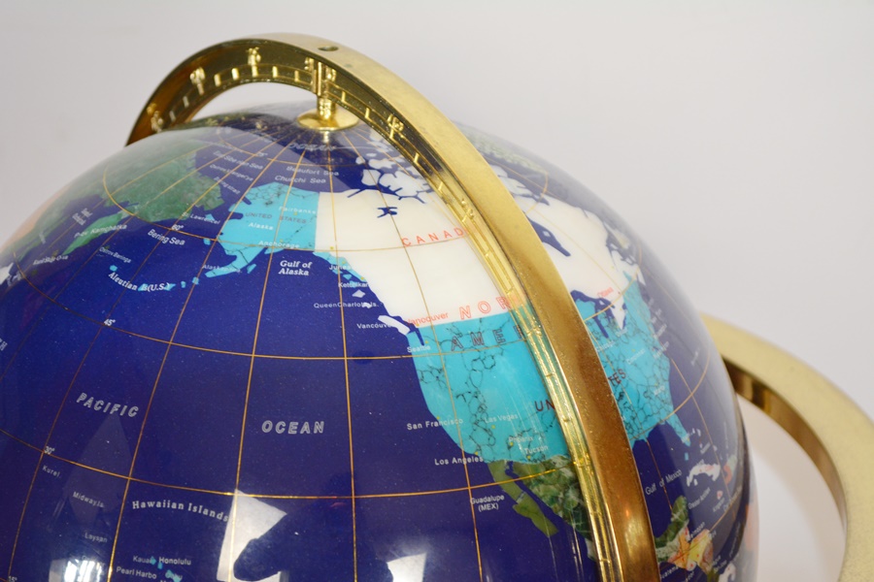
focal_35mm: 82
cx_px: 437
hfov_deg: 24.6
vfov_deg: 16.6
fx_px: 2003
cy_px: 291
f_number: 5.6
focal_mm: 55
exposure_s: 1/60
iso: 900
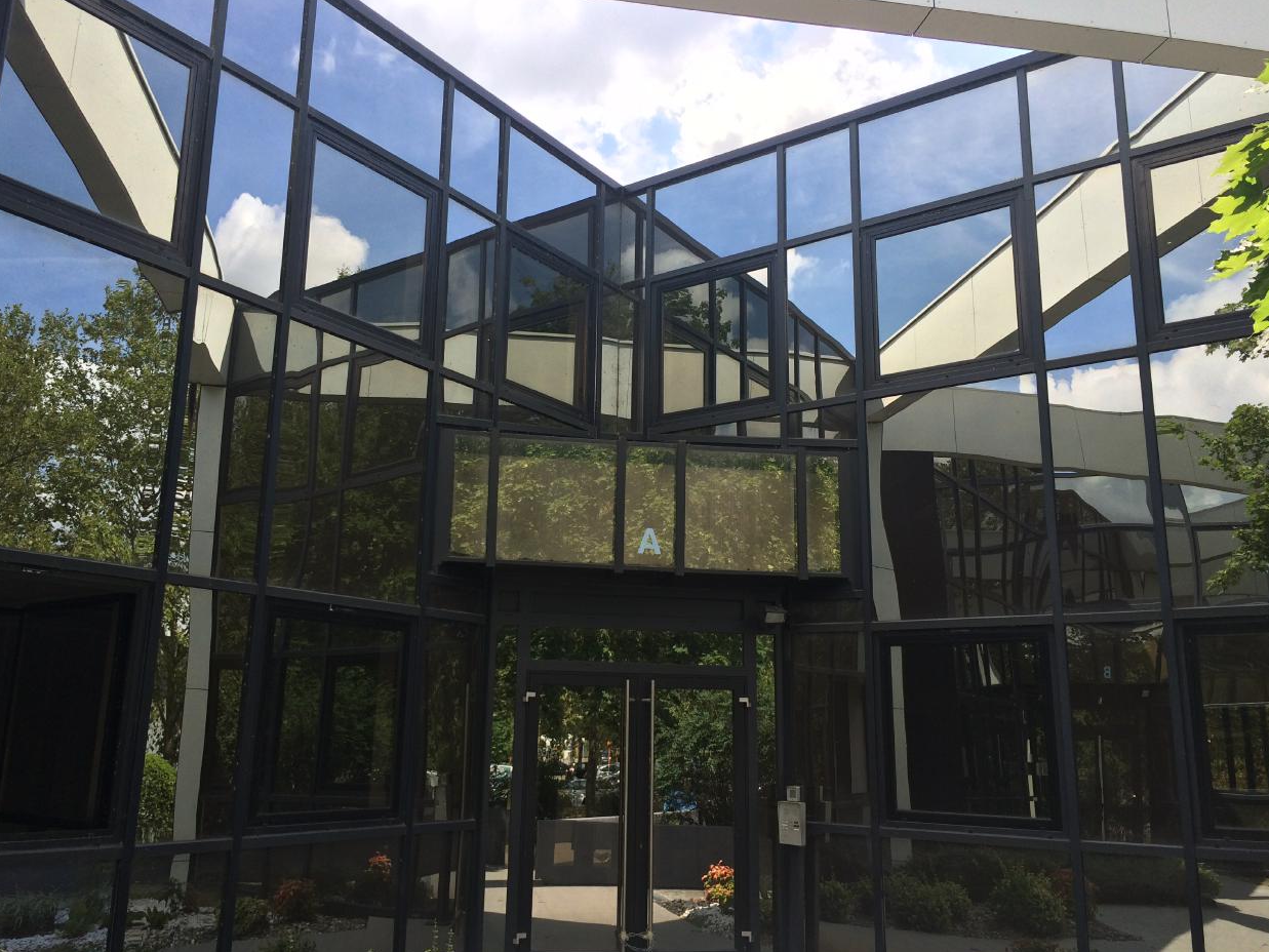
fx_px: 1100
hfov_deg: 60.0
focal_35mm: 30
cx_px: 620
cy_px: 472
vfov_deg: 46.8
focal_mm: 4.15
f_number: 2.2
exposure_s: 1/873
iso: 32
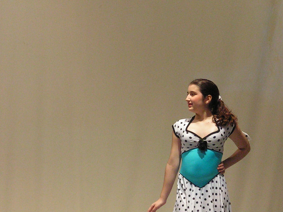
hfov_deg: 7.8
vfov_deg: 5.9
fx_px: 2068
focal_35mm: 253
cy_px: 173
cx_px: 171
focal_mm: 20.8
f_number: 3.2
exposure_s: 1/125
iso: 160
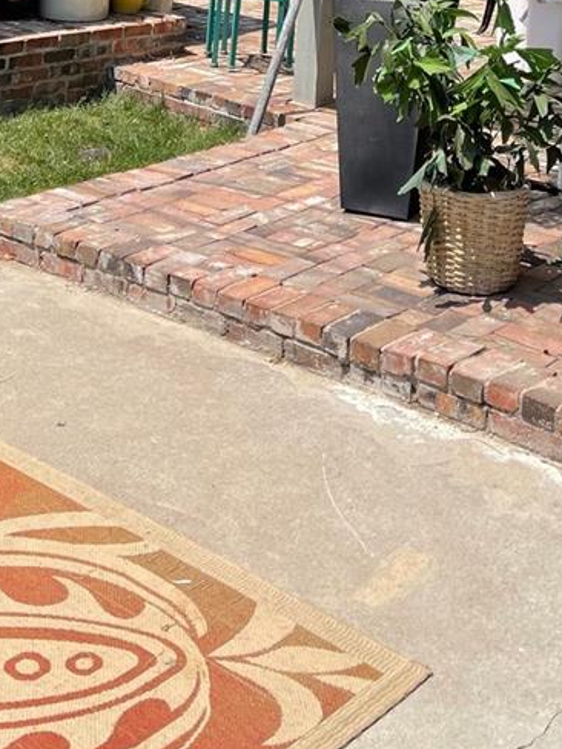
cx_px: 227
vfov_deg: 27.0
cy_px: -134
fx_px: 1385
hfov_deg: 22.9
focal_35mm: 64
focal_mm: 5.1
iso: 32
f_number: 1.6
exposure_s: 1/2597
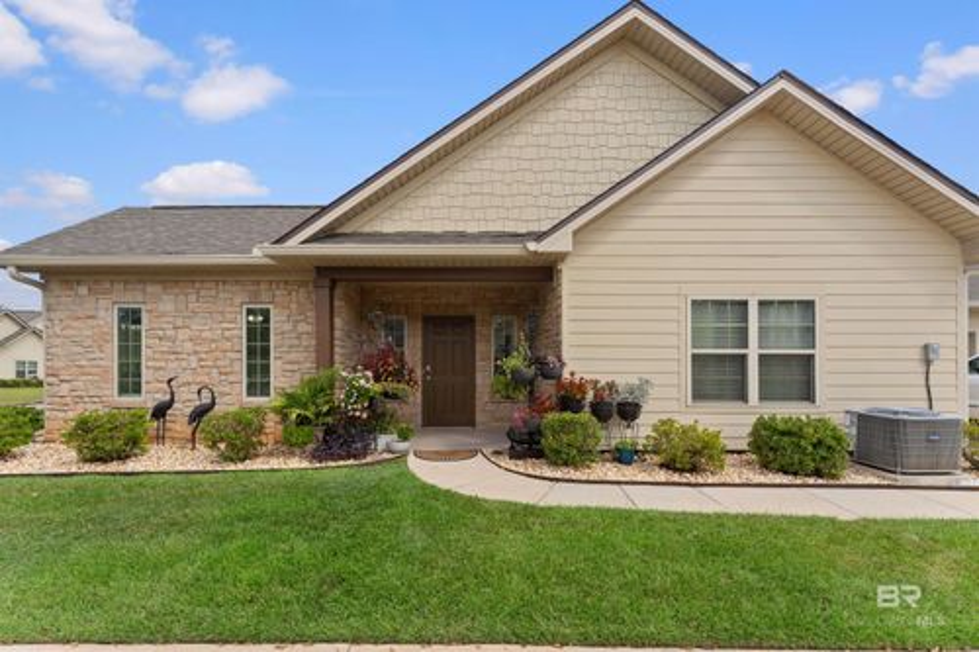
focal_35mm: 14
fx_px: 381
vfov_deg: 81.2
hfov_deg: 104.3
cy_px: 326
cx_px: 490
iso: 400
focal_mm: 14
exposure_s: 1/400
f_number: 8
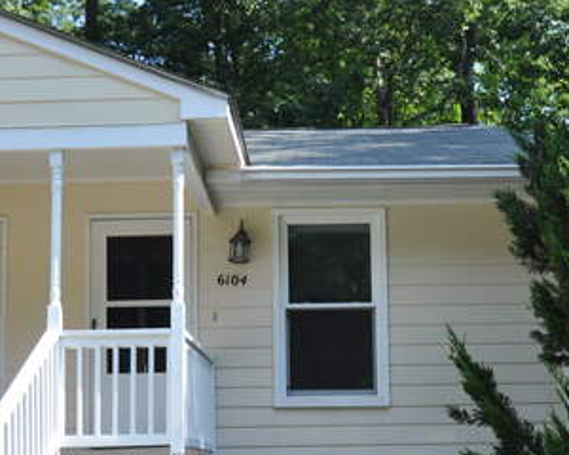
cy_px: 395
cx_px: 332
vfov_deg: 24.8
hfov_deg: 31.4
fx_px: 1010
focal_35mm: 60
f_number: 8
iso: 200
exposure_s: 1/250
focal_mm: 16
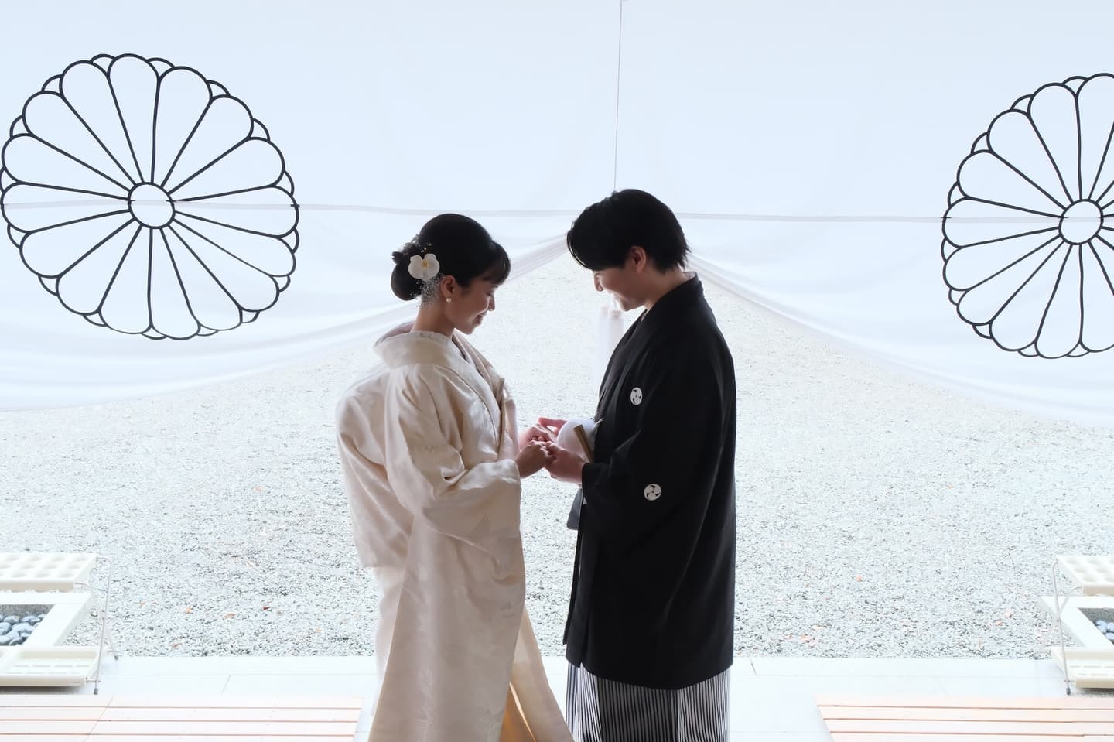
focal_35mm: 38
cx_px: 557
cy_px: 371
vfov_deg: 35.0
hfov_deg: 50.7
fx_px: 1175
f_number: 5.6
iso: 1600
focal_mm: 25.1
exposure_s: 1/80
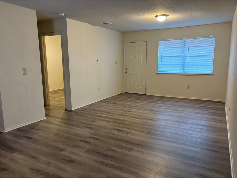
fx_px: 178
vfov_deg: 53.1
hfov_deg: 67.3
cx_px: 118
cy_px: 89
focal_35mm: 26
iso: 320
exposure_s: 1/60
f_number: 1.6
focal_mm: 5.96
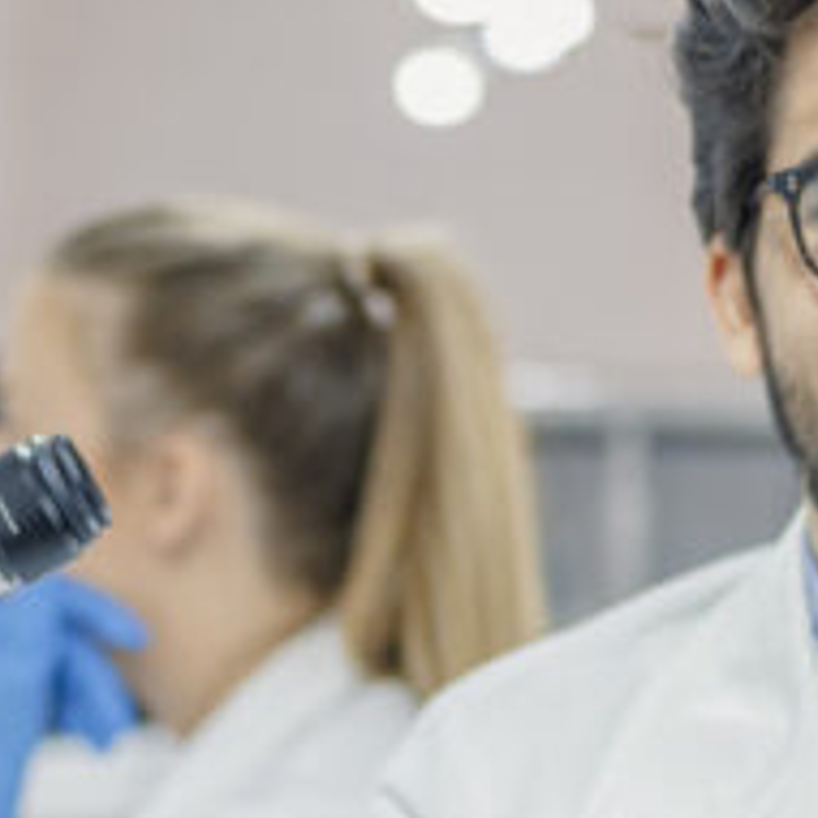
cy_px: 609
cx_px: 215
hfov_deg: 14.5
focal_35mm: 120
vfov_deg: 14.5
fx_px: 3208
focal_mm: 35
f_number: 1.6
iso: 250
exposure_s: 1/125
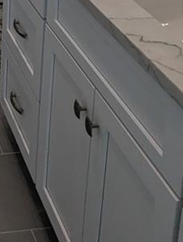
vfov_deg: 23.1
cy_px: -140
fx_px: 450
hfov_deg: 20.0
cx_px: -89
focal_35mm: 64
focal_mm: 2.35
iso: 86
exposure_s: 1/120
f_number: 2.2
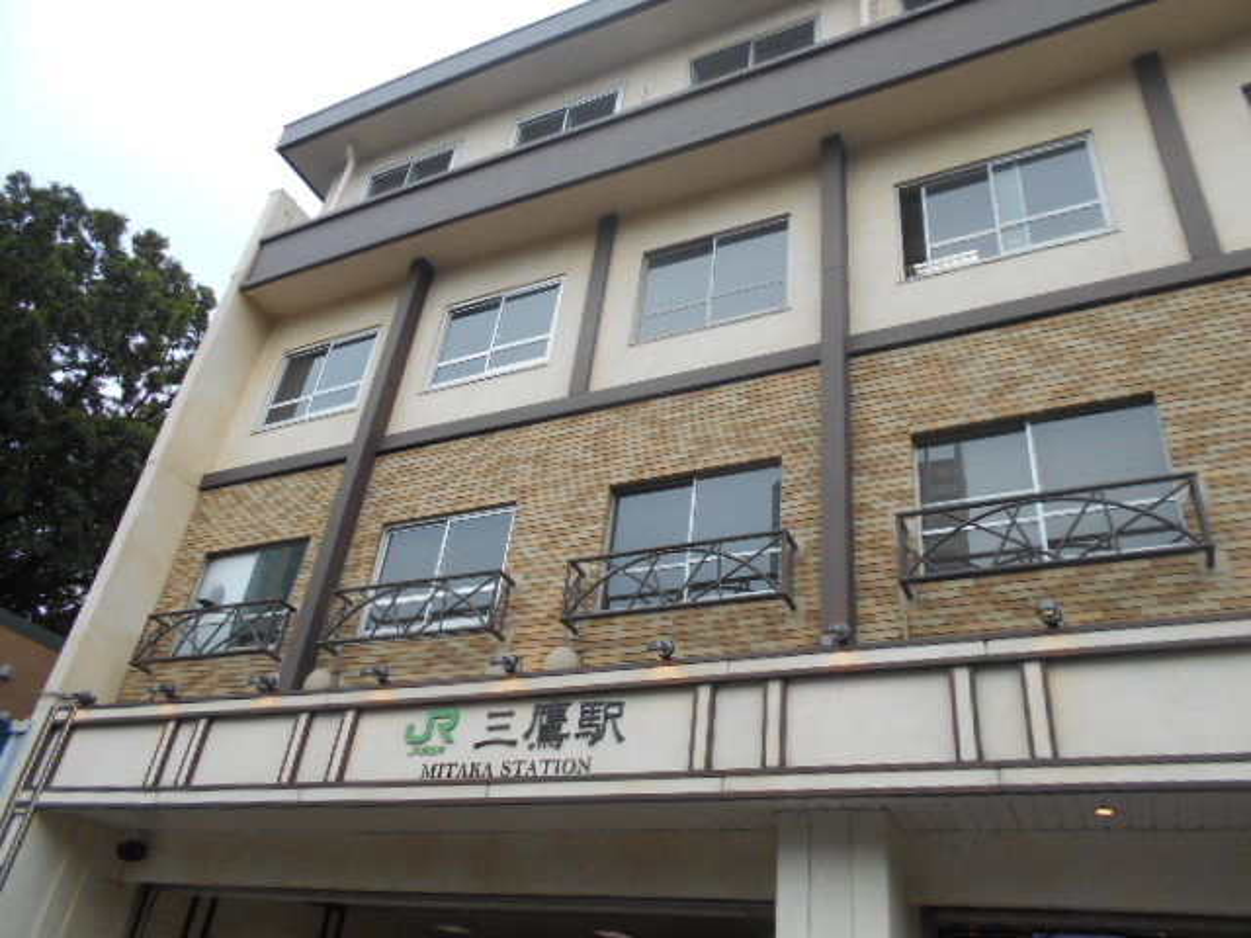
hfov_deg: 67.3
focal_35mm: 26
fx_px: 940
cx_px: 626
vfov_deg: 53.1
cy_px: 469
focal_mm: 4.6
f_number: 3.2
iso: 80
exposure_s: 1/320
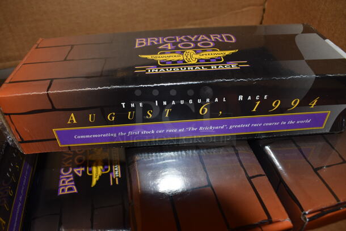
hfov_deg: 67.3
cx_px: 173
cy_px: 116
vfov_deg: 48.0
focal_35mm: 27
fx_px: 260
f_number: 5.6
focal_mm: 18
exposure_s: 1/30
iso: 200
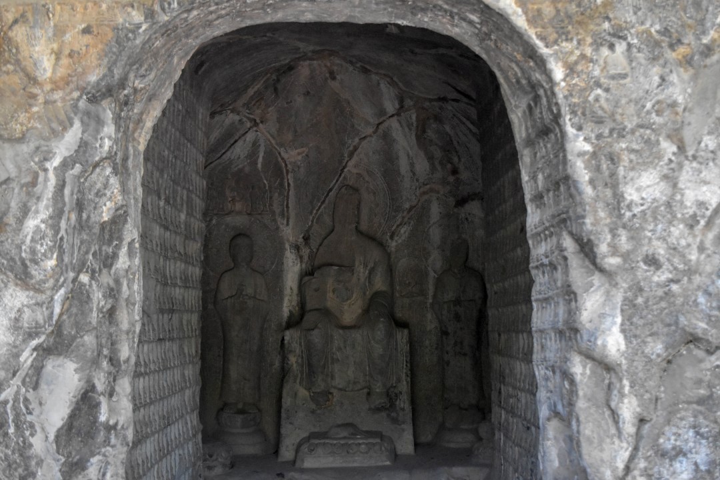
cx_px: 360
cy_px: 240
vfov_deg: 35.5
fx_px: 750
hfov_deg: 51.3
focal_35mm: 38
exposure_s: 1/500
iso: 2500
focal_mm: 25
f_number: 4
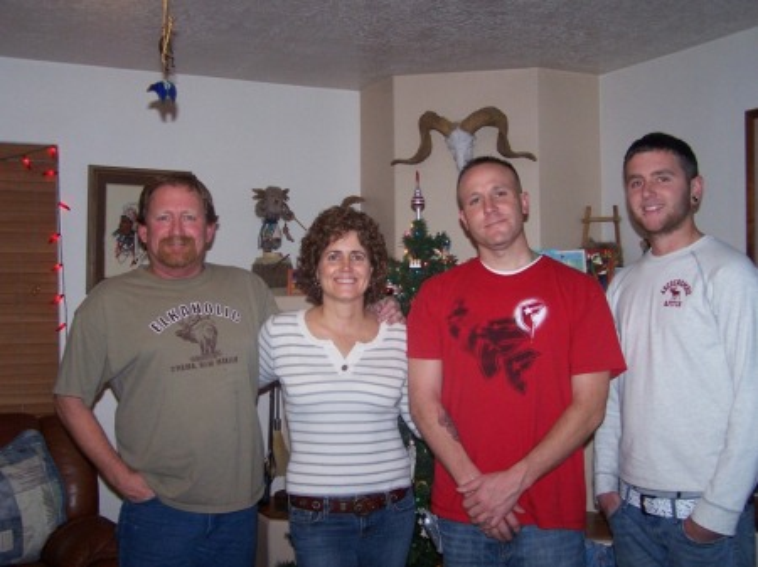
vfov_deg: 35.9
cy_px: 284
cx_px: 379
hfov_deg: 46.8
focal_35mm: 40
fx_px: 875
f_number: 2.8
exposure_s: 1/60
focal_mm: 6.7
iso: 140
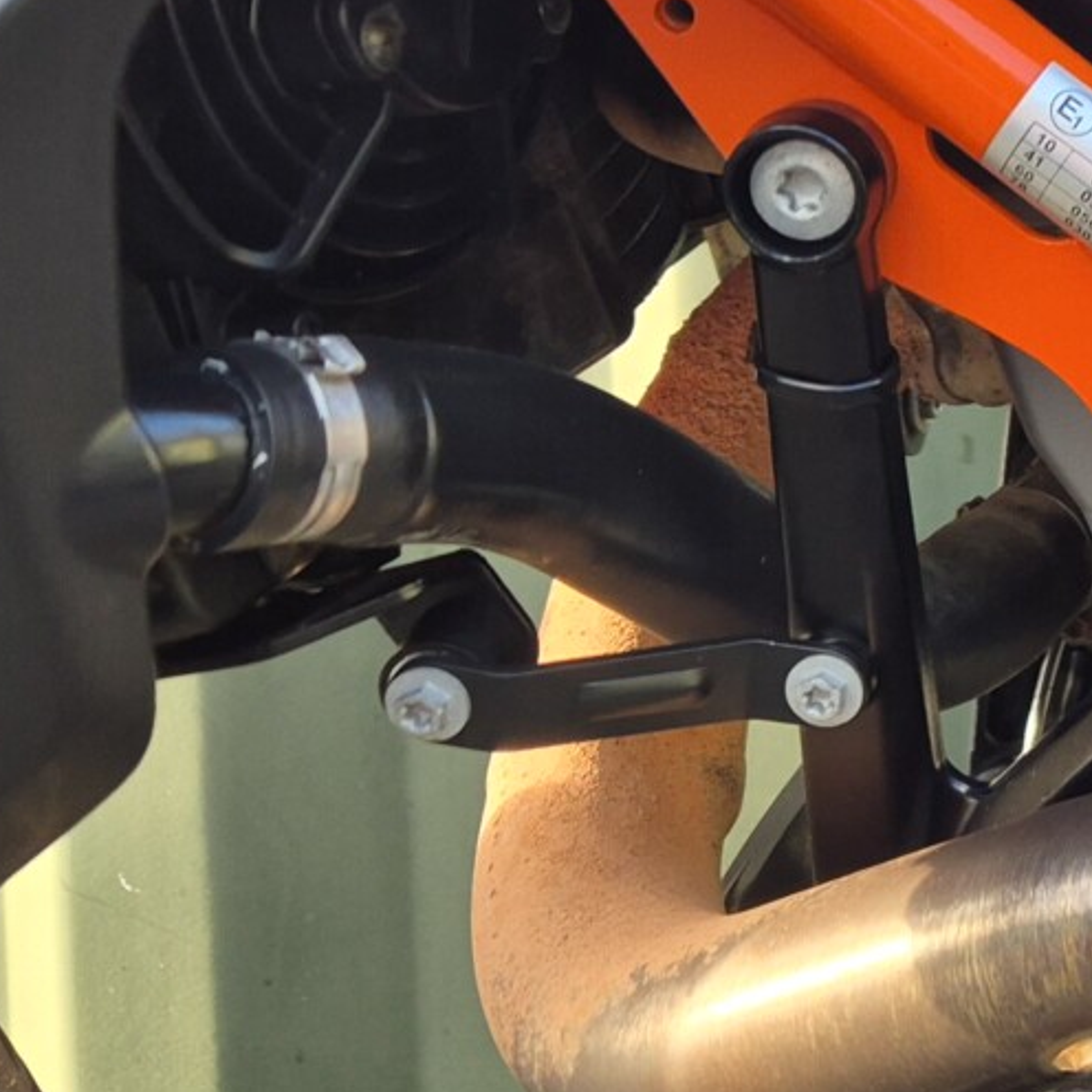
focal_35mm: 82
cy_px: 253
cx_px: 1675
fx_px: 2927
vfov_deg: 20.9
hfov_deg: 18.5
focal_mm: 5.4
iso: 100
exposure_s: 1/180
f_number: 1.8
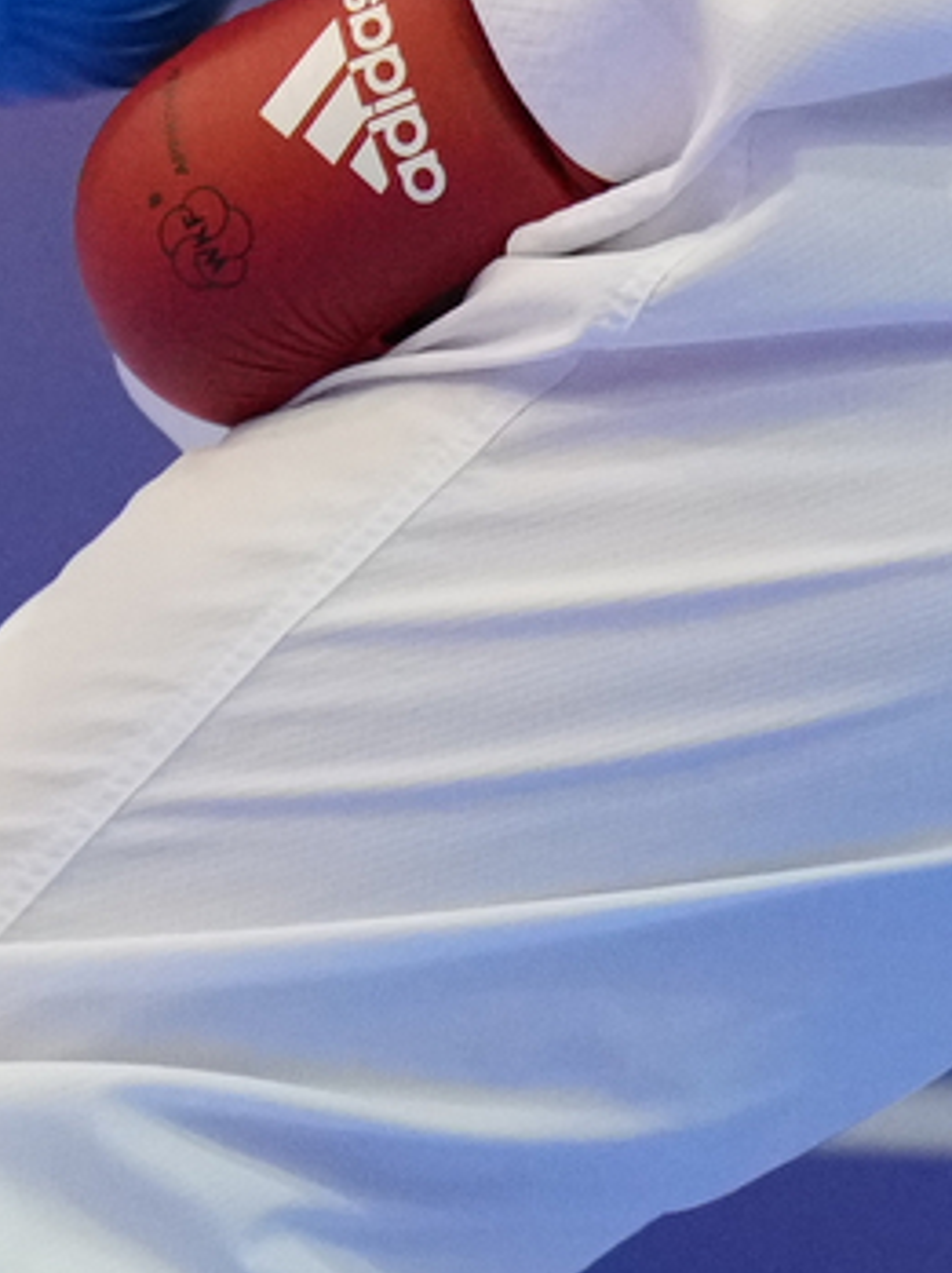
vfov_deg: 2.3
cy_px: -1171
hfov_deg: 1.7
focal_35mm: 855
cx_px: -653
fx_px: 31410
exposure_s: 1/1000
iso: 4000
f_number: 2.8
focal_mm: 124
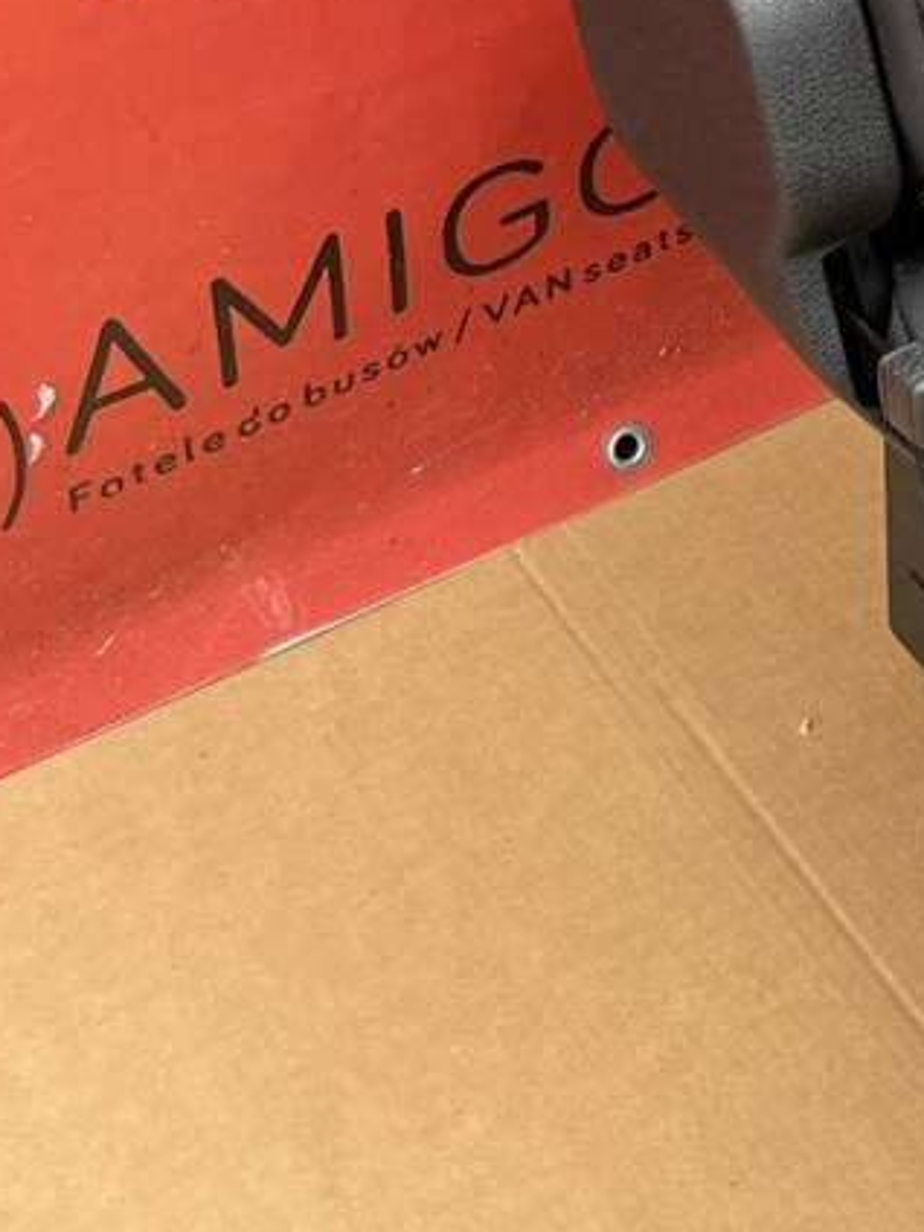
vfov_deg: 18.6
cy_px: -392
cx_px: 1659
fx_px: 3488
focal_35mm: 98
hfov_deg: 13.5
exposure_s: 1/122
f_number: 1.6
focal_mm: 5.1
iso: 40
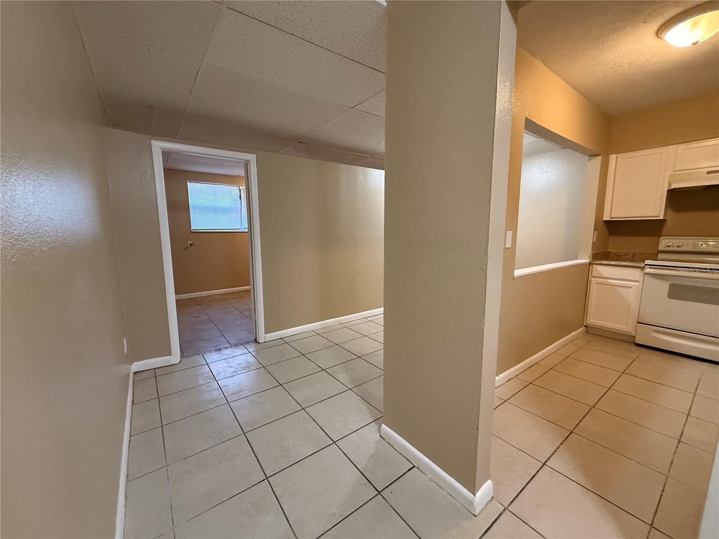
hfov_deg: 102.1
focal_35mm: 14
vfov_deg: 85.7
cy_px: 270
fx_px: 291
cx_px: 360
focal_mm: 2.22
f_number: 2.2
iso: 640
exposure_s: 1/60
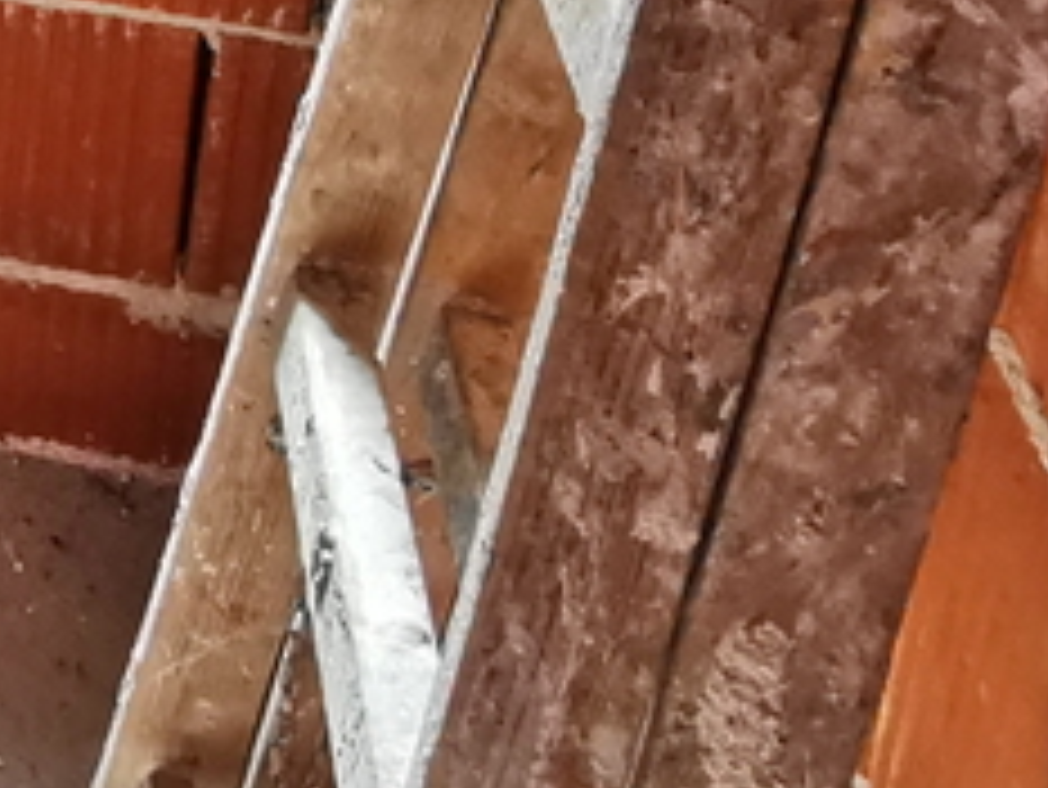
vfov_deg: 13.2
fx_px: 2999
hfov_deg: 16.3
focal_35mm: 99
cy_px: -729
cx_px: -900
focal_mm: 2.35
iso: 160
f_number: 2.2
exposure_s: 1/120
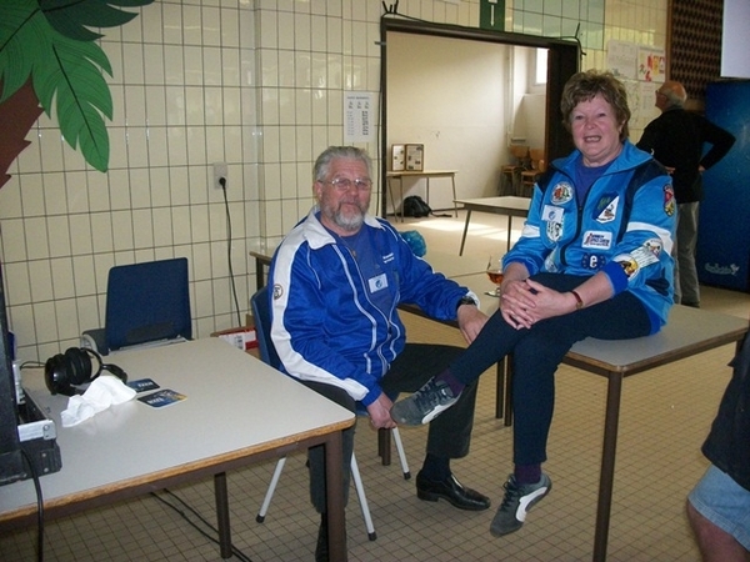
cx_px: 375
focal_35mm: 32
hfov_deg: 56.8
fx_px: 693
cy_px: 281
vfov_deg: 44.2
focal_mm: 5.7
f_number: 2.9
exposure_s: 1/60
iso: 320
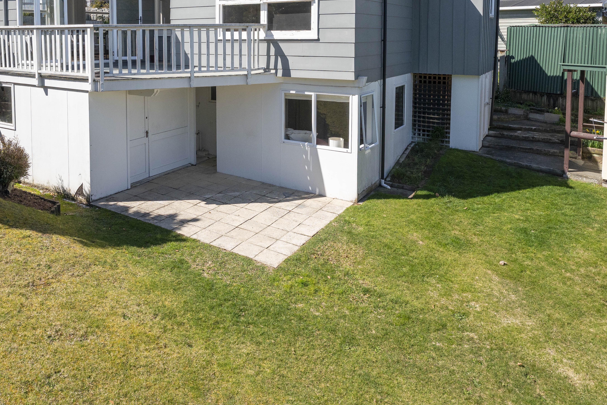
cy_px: 88
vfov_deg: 42.7
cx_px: 205
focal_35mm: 29
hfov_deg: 61.6
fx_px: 495
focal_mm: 16.2
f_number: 8
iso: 640
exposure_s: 1/1600
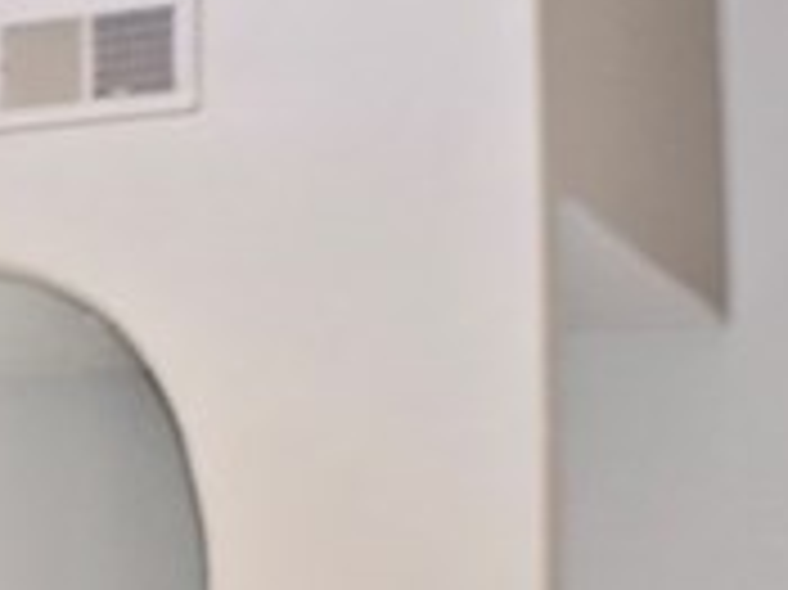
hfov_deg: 9.5
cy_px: 914
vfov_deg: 7.8
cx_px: -1126
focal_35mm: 185
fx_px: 4208
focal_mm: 22
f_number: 3.8
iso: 220
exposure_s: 1/30
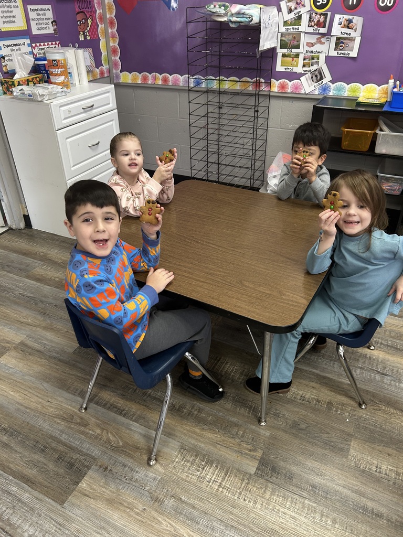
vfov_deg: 67.3
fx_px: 404
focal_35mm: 26
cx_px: 202
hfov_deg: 53.1
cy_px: 268
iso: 100
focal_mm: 5.7
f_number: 1.5
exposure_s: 1/60
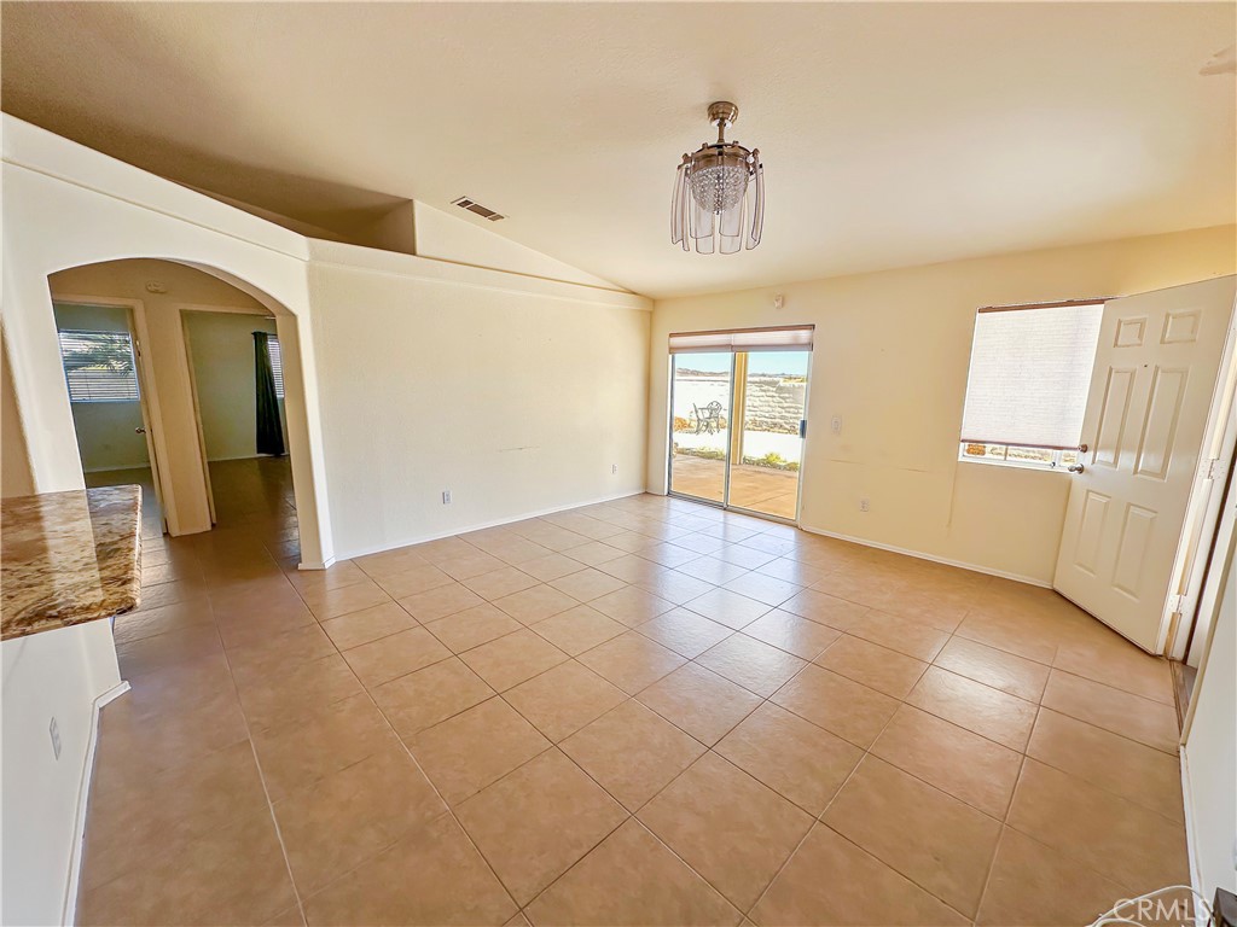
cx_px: 618
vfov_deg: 85.7
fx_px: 500
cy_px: 464
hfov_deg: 102.1
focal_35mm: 14
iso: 40
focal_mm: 2.22
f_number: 2.2
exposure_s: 1/150
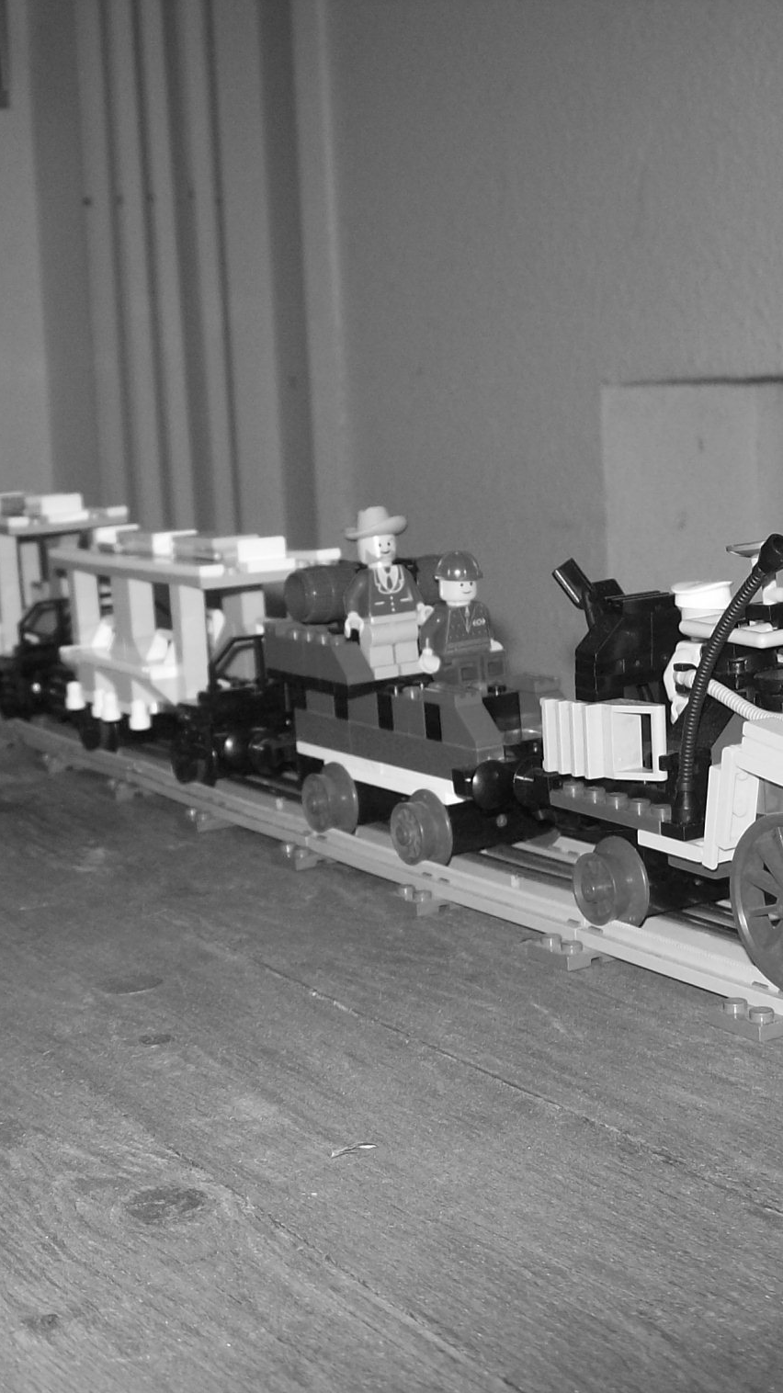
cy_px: 695
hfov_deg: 22.6
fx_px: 1958
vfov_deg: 39.2
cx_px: 408
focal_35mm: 53
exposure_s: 1/64
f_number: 2.7
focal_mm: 6
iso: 80
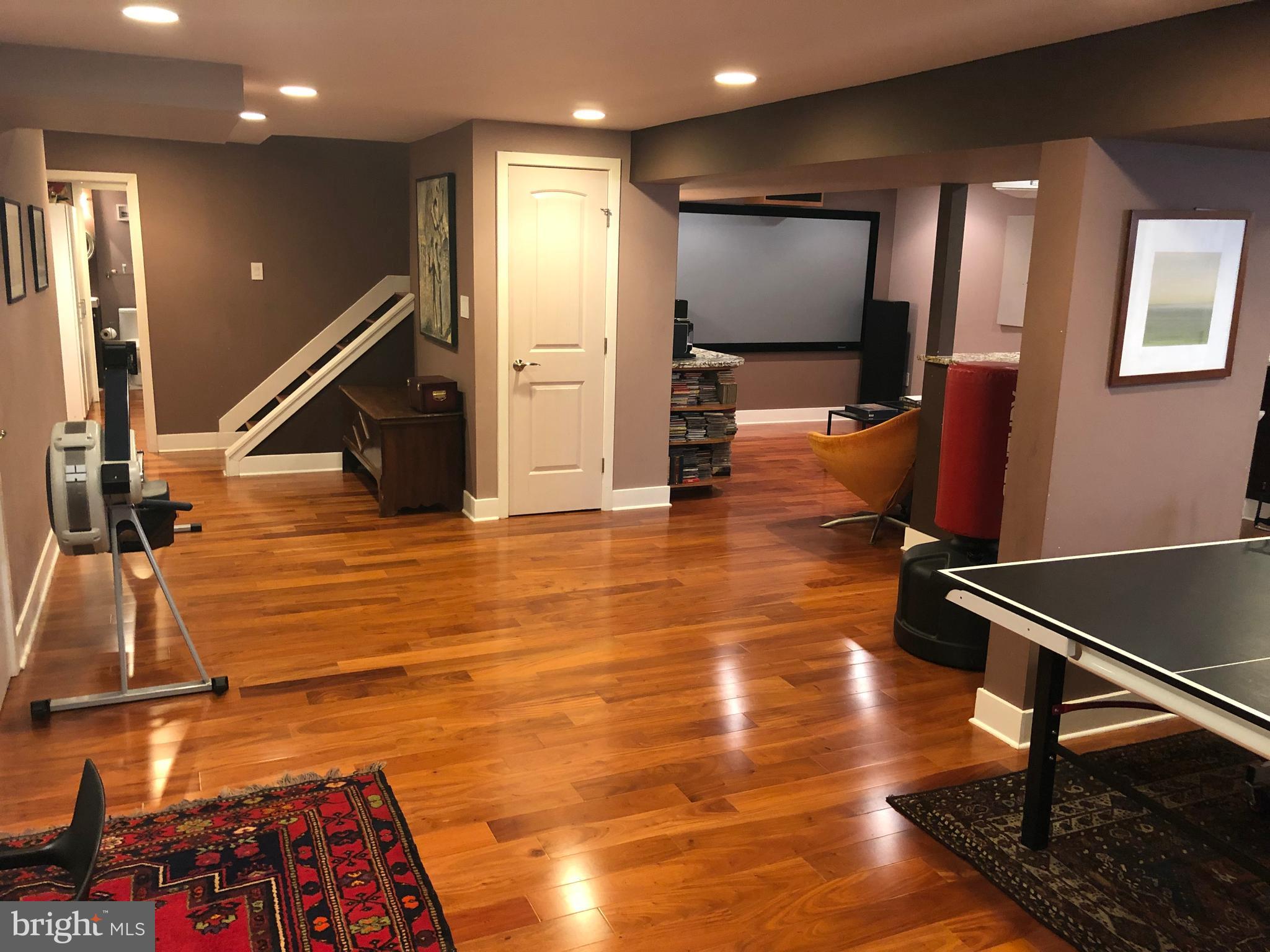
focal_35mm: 28
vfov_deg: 49.7
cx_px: 635
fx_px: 1027
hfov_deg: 63.4
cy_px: 476
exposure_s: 1/12
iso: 100
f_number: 1.8
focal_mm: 4
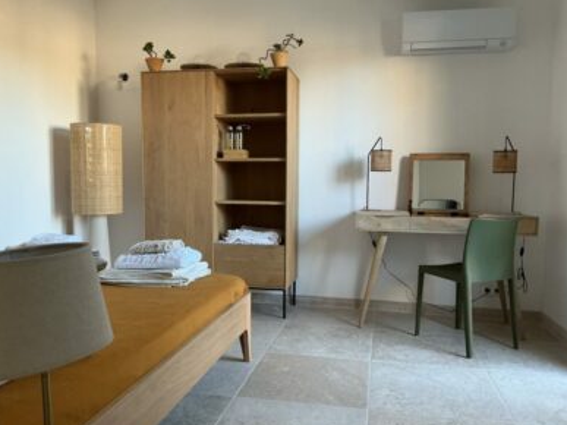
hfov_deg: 60.0
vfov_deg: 46.8
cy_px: 218
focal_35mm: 30
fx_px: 491
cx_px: 289
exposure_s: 1/60
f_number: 1.8
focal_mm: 3
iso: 100
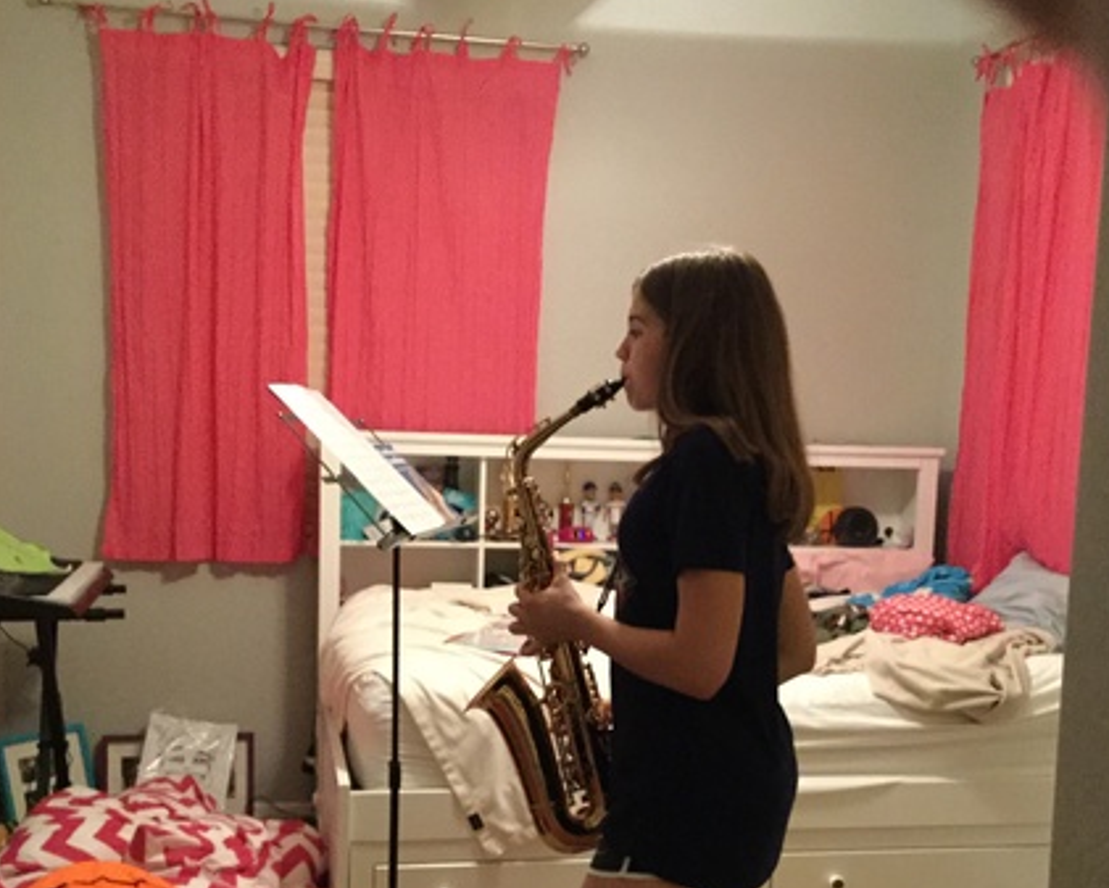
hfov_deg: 40.3
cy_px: 624
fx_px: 1510
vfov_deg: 32.4
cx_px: 616
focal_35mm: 46
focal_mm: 3.3
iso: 640
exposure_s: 1/15
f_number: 2.4
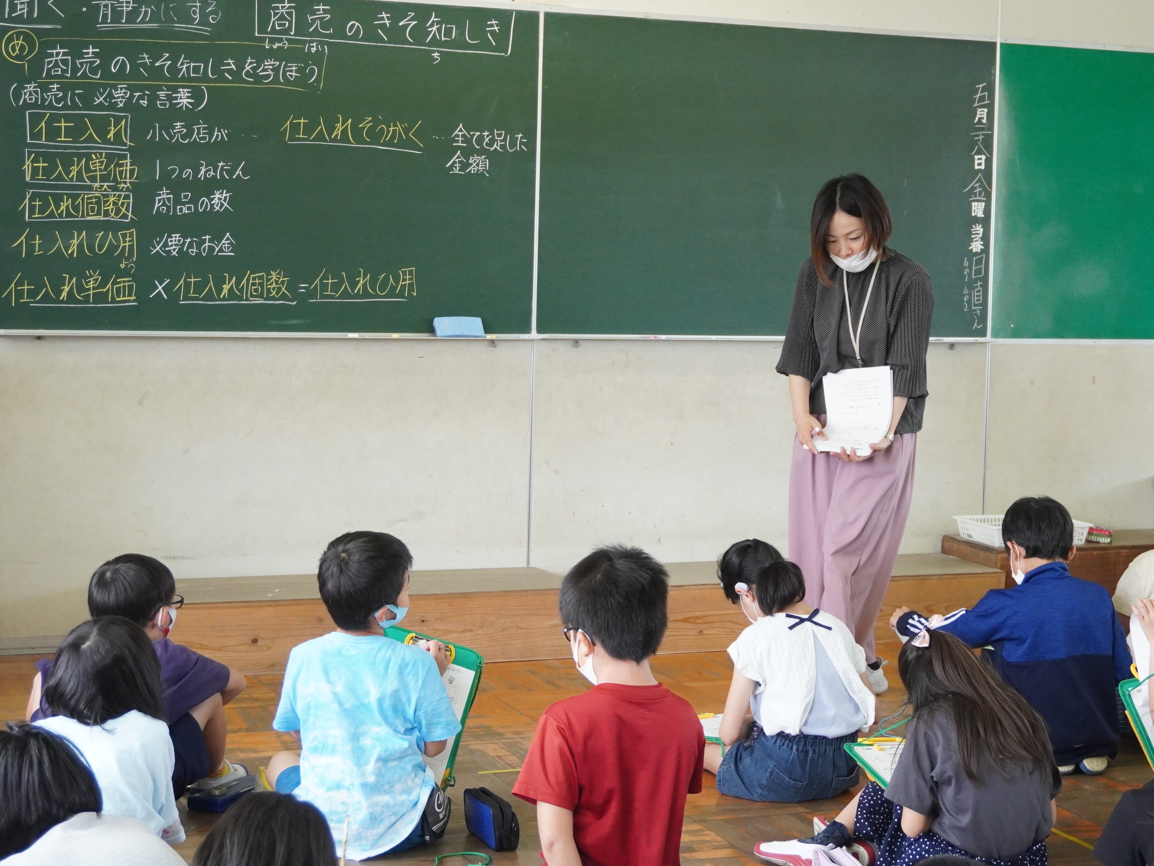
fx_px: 2234
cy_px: 331
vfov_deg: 21.9
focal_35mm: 67
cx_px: 681
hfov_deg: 28.9
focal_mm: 32
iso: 2000
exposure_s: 1/250
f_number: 5
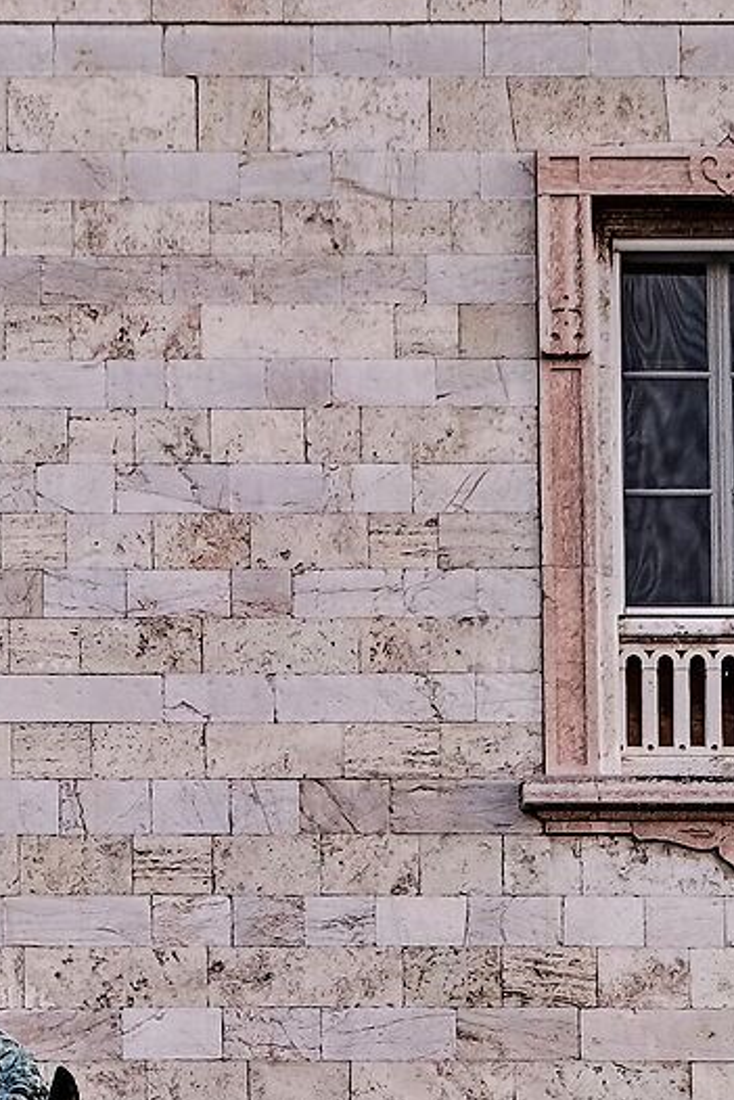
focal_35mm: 342
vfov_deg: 6.0
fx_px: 10452
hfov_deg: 4.0
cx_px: -360
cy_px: 747
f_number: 5.6
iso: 200
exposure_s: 1/250
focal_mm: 50
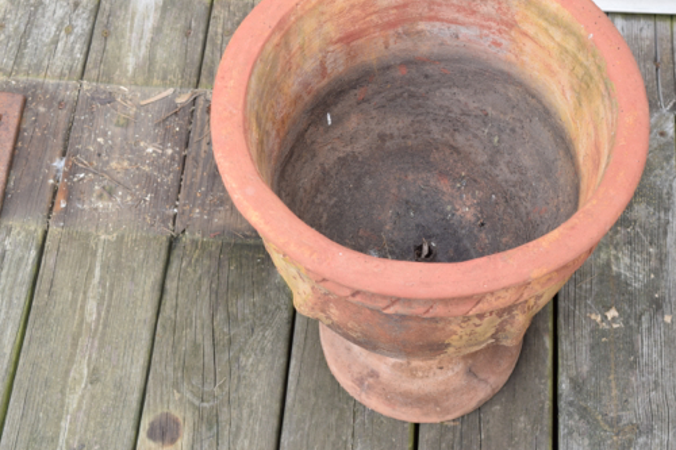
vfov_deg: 18.6
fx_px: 1370
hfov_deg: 27.6
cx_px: 410
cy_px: 171
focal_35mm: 73
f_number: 7.1
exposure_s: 1/125
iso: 200
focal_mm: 38
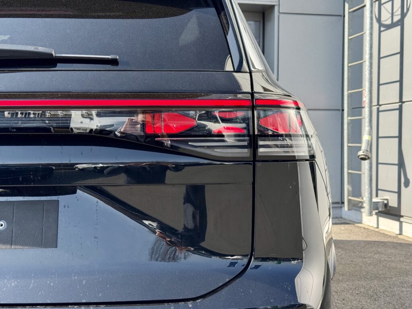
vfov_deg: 30.3
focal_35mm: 48
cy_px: 154
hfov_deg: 39.7
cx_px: 206
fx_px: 571
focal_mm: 6.76
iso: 64
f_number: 1.78
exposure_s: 1/1724
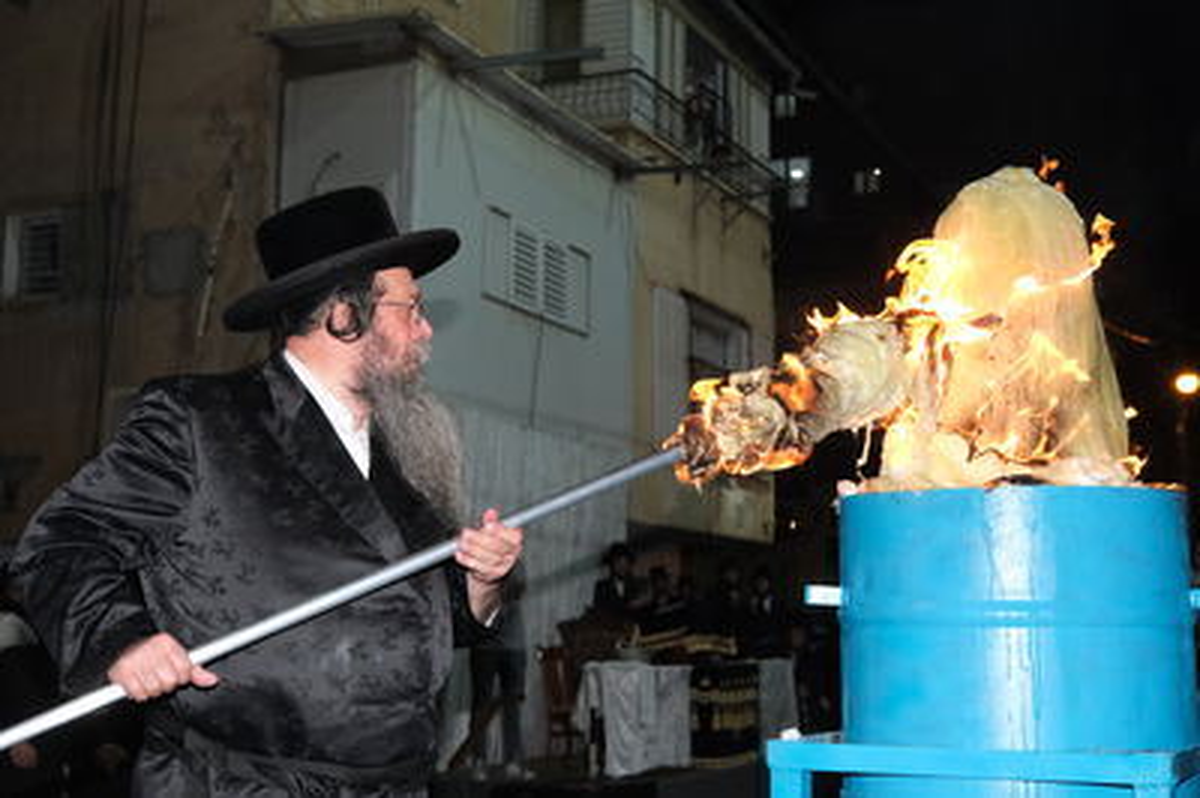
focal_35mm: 46
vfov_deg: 29.2
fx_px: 1532
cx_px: 600
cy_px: 399
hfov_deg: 42.8
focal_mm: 30.8
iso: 2000
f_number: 4
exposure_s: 1/250
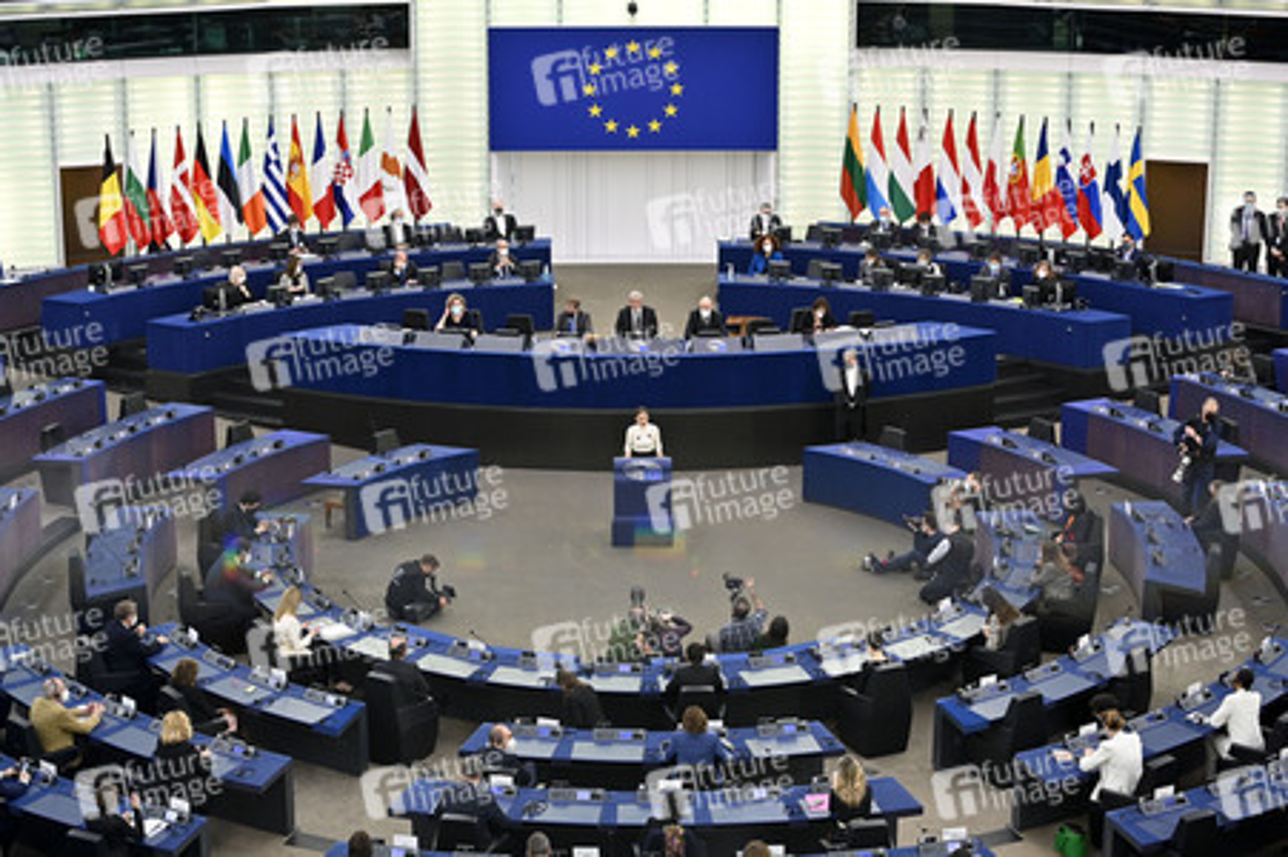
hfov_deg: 28.9
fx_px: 2503
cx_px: 644
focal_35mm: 70
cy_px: 428
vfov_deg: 19.4
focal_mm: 70
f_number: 2.8
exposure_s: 1/320
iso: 1000
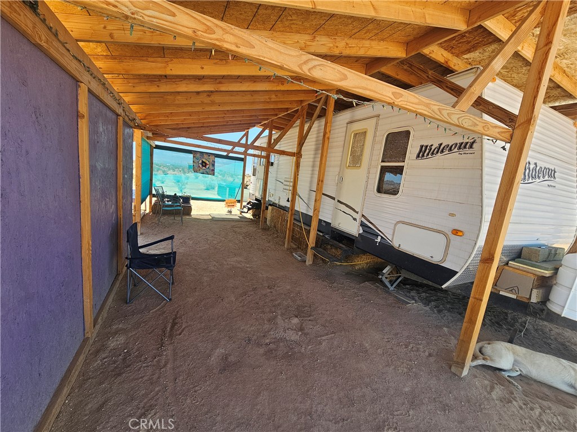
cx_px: 288
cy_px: 216
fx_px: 217
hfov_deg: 106.2
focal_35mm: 13
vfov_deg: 89.9
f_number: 2.2
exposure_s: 1/377
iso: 50
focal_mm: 2.2
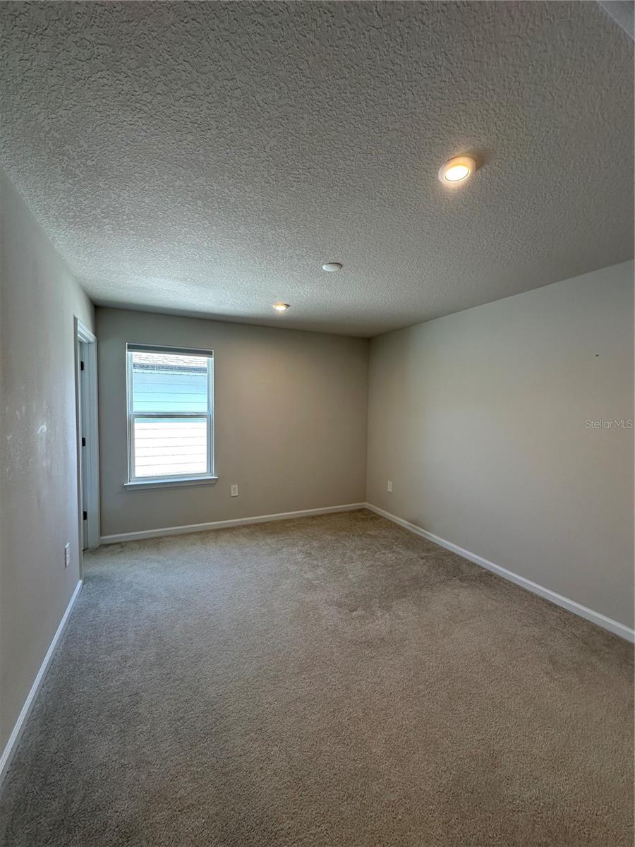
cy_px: 424
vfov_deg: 102.1
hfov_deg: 85.7
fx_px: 342
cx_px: 318
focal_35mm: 14
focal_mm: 2.22
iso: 125
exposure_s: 1/120
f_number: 2.2
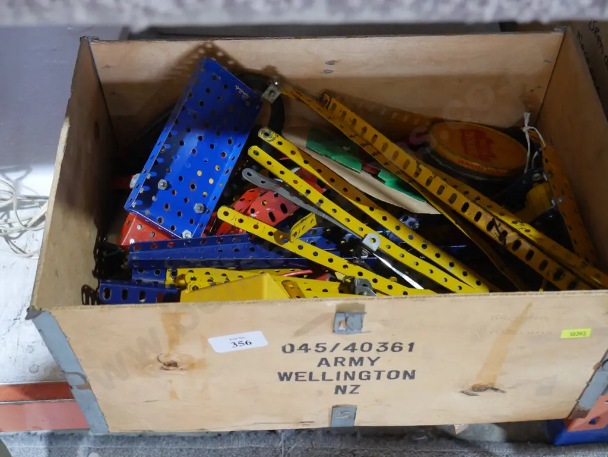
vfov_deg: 31.5
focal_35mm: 46
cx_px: 304
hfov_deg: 41.2
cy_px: 228
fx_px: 808
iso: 1600
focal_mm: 23
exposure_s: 1/60
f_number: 5.1
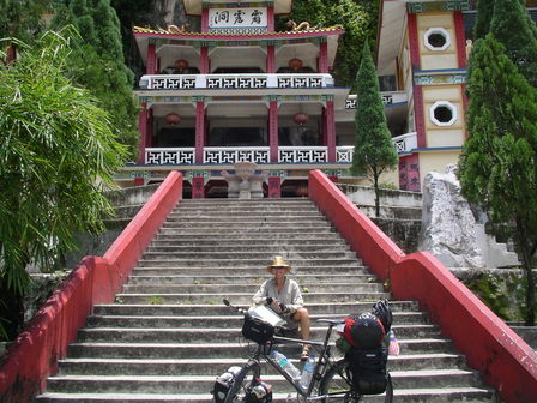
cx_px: 268
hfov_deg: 50.1
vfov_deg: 38.7
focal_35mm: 37
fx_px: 574
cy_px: 202
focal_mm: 5.7
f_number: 6.9
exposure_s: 1/80
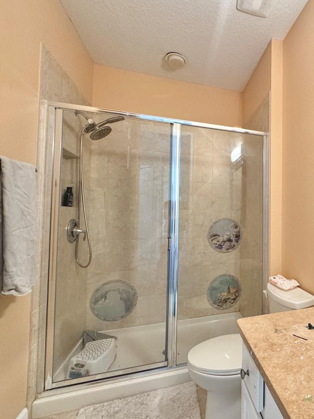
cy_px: 207
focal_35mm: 19
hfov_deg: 61.8
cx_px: 259
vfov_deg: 84.7
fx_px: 230
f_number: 2.2
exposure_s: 1/60
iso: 400
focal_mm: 2.22
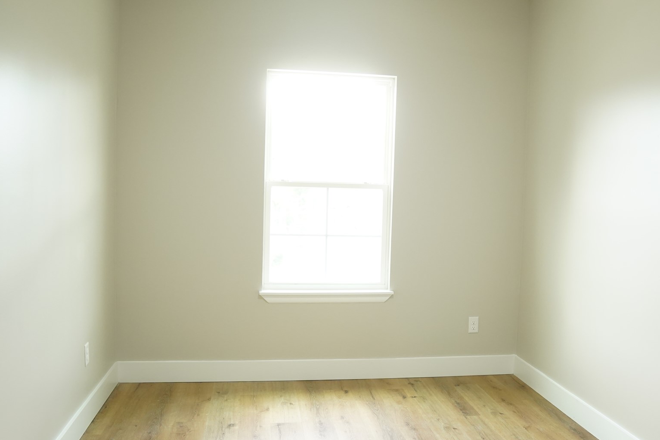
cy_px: 221
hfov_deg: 55.5
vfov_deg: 38.9
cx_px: 381
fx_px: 623
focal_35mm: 34
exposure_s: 1/200
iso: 2500
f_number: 2.8
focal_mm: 24
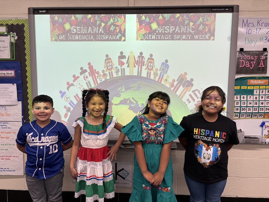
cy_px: 101
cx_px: 134
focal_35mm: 26
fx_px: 202
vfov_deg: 53.1
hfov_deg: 67.3
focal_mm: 5.96
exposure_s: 1/120
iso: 125
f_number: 1.6
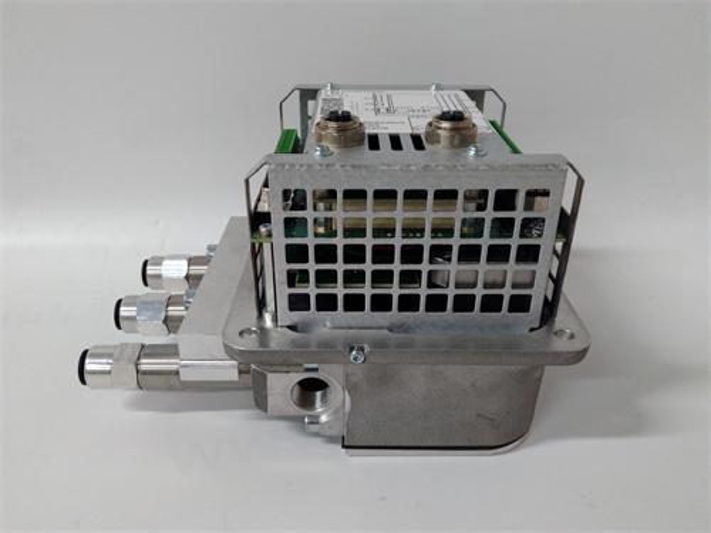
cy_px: 266
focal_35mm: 27
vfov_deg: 51.4
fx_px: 555
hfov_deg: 65.3
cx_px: 356
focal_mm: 3.79
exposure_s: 1/33
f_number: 2
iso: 362
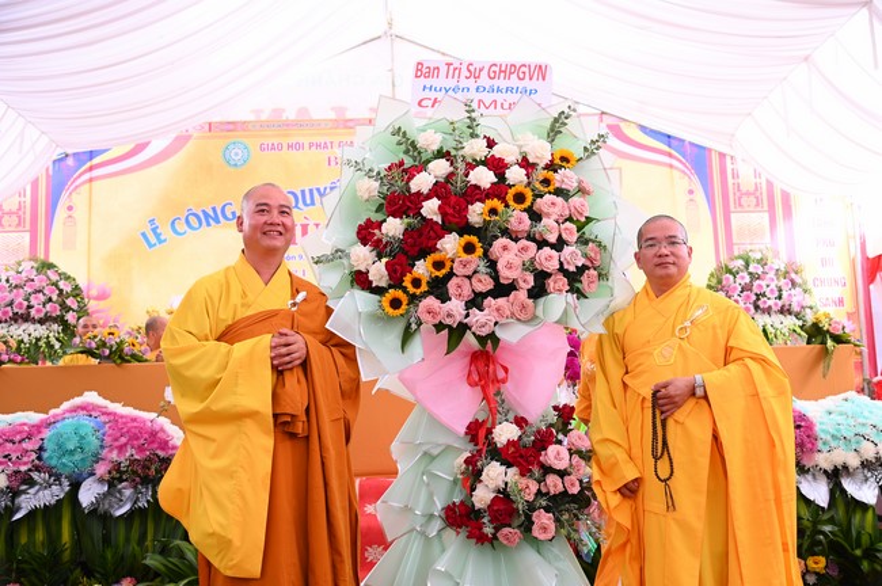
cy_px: 293
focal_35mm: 38
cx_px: 441
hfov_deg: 50.7
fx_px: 930
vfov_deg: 35.0
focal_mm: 38
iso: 800
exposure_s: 1/200
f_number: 4.5
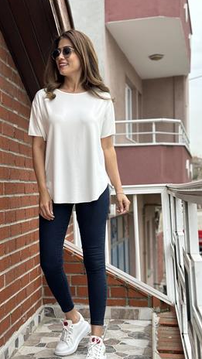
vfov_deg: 36.6
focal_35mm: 57
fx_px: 543
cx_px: 72
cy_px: 186
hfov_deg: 21.0
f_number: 1.78
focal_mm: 6.86
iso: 80
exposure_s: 1/627
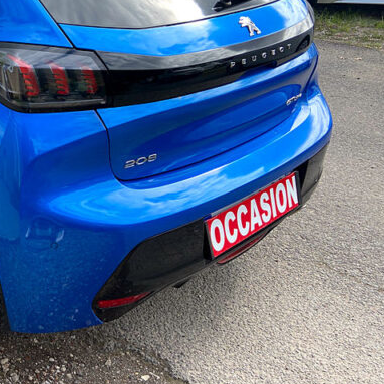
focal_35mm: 48
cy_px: 135
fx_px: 602
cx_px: -15
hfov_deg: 32.1
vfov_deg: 35.1
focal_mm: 4.25
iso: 32
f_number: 1.8
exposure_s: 1/742
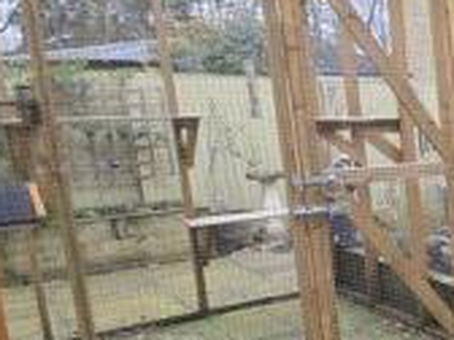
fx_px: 590
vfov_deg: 32.0
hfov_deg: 24.2
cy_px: 215
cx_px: 774
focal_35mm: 45
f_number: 2.2
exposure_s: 1/195
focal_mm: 2.2
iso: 50
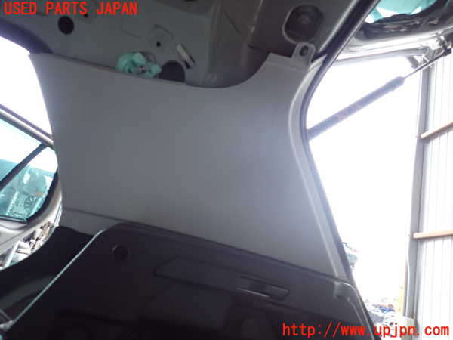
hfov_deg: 69.4
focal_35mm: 25
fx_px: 327
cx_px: 226
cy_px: 170
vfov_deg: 54.9
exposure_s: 1/30
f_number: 2
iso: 400
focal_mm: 4.5
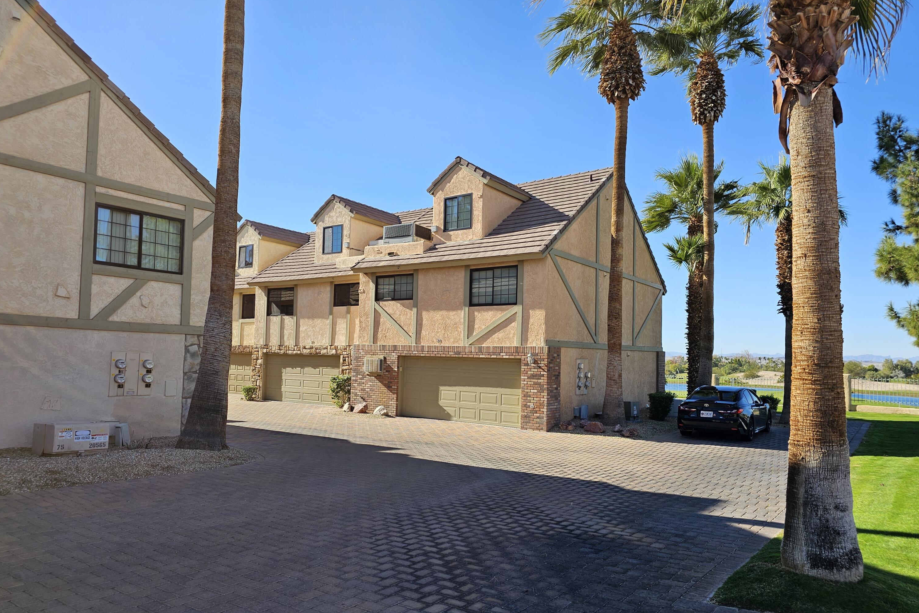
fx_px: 613
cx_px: 459
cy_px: 322
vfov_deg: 53.1
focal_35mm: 24
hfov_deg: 73.7
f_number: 1.7
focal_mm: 6.3
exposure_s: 1/479
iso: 10
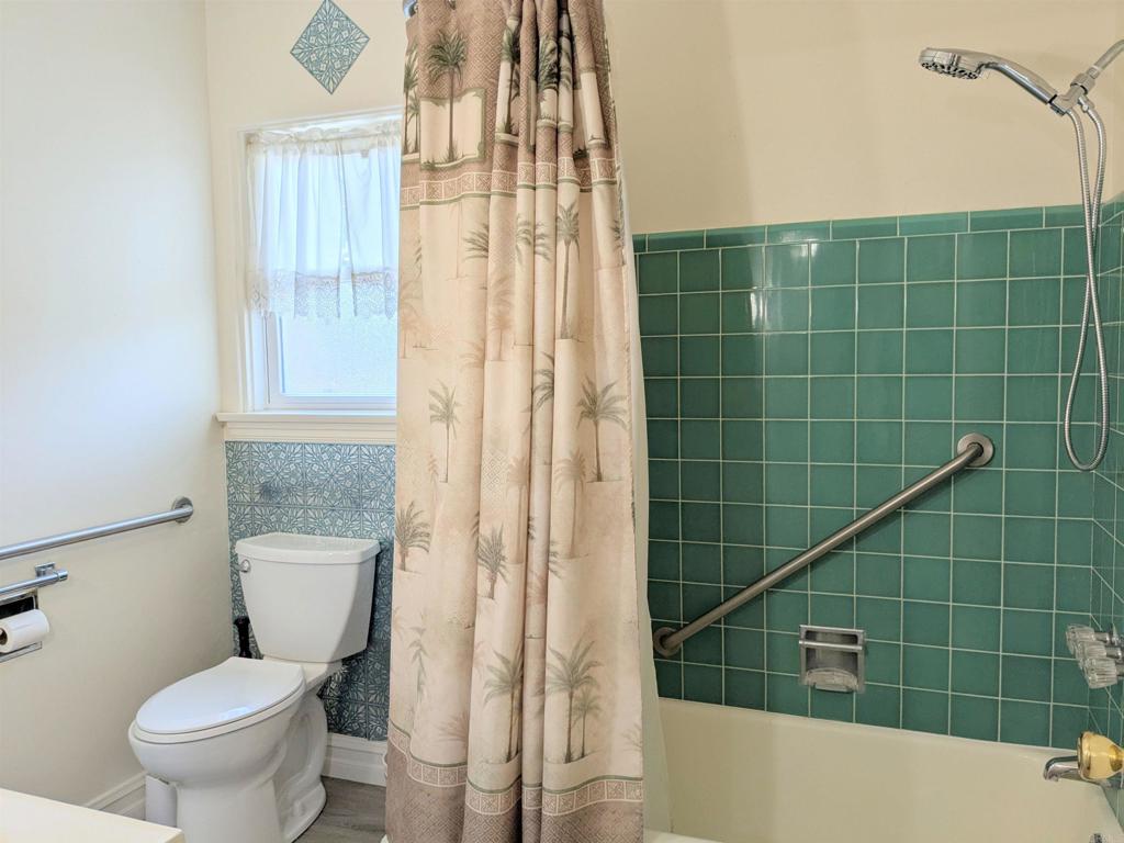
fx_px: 877
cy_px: 422
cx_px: 562
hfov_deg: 65.3
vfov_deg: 51.4
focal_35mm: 27
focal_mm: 4.38
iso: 50
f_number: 1.73
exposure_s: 1/60
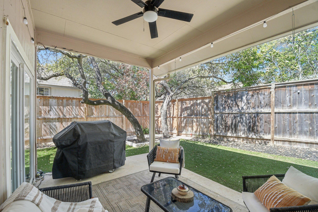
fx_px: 132
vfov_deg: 77.3
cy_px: 106
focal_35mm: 15
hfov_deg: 100.4
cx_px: 159
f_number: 8
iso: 400
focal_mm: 10
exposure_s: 1/50
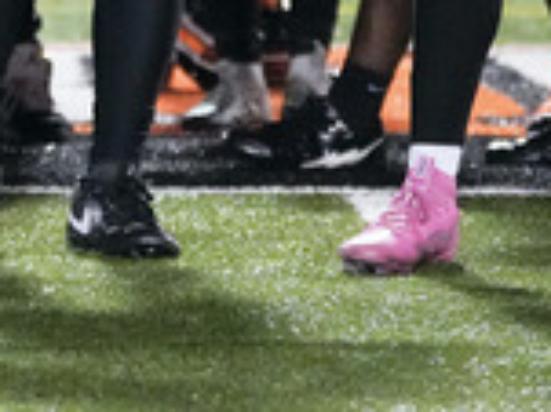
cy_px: -545
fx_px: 7857
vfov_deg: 3.0
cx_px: -277
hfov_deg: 4.0
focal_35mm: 494
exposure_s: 1/800
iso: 6400
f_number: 2.8
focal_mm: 97
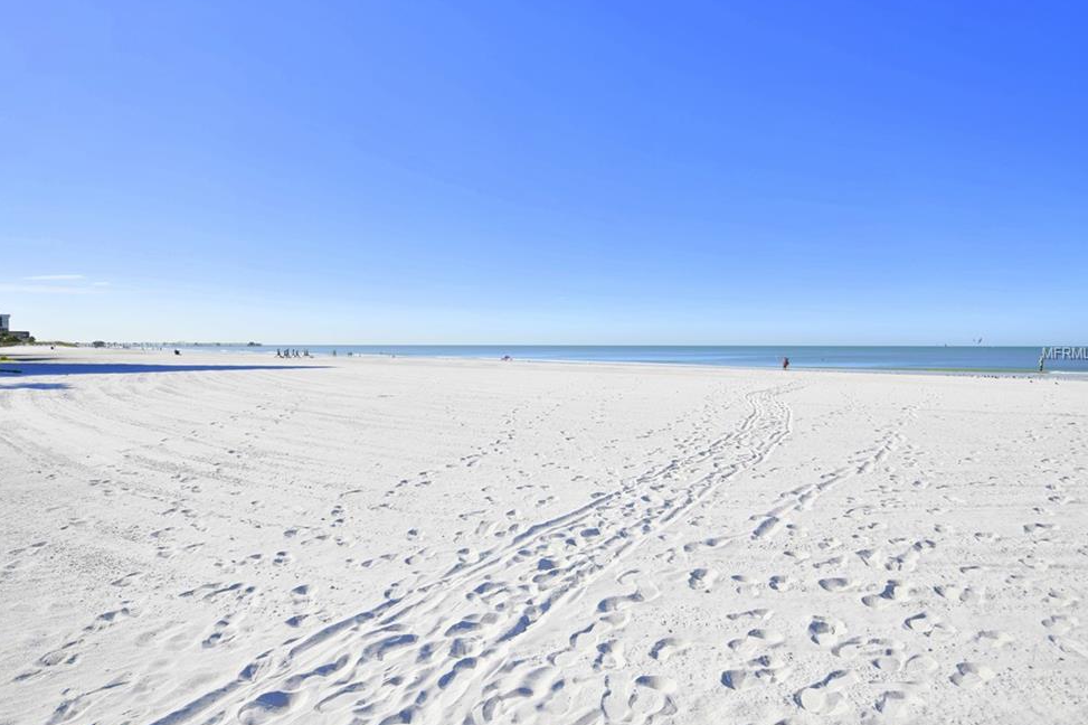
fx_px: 620
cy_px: 354
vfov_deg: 60.6
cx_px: 533
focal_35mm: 21
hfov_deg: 82.5
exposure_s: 1/200
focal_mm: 13
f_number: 8
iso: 100
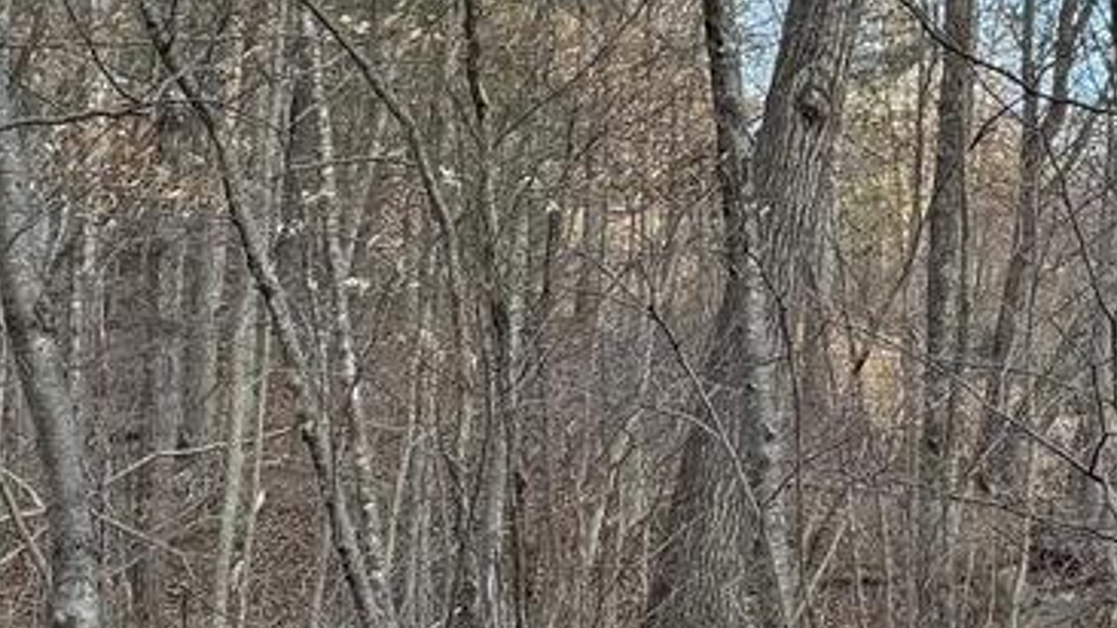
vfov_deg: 11.7
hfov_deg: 20.1
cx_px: 1135
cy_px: 201
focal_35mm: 103
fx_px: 3051
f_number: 1.78
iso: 80
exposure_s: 1/361
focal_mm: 6.76
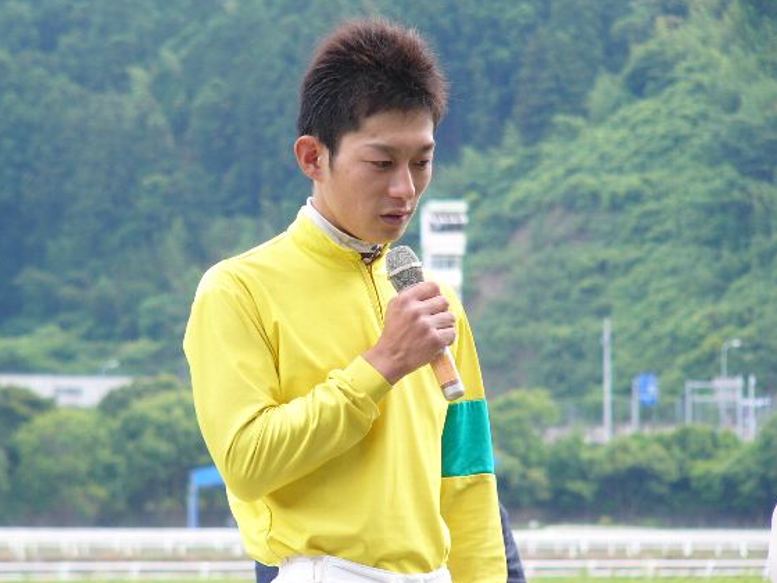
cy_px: 315
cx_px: 351
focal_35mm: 263
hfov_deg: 7.5
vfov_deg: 5.7
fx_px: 5903
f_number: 3.7
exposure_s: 1/125
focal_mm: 38.3
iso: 50
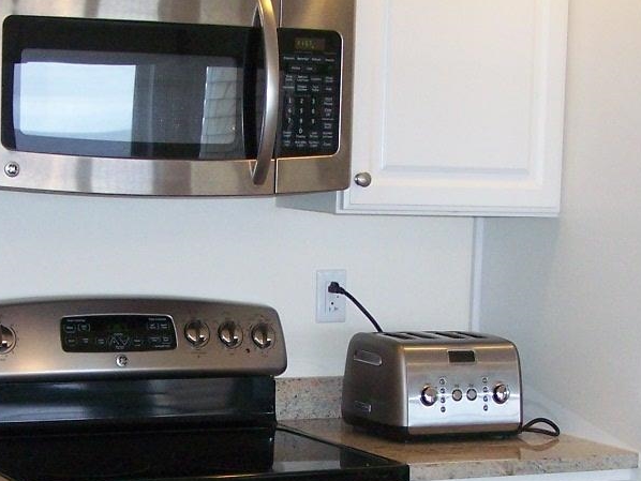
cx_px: 272
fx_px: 1760
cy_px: 376
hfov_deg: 20.6
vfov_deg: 15.5
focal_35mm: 95
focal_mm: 6.3
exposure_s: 1/60
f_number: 2.8
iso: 160
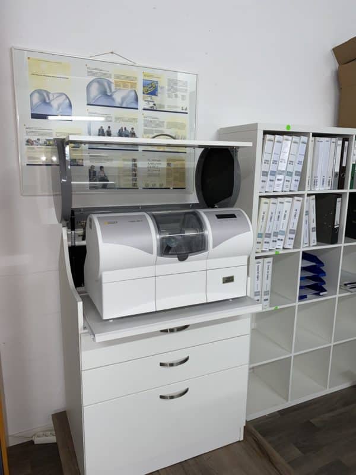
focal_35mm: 26
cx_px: 178
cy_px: 238
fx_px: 357
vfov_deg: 67.3
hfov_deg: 53.1
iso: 64
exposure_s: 1/25
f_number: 1.8
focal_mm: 4.25
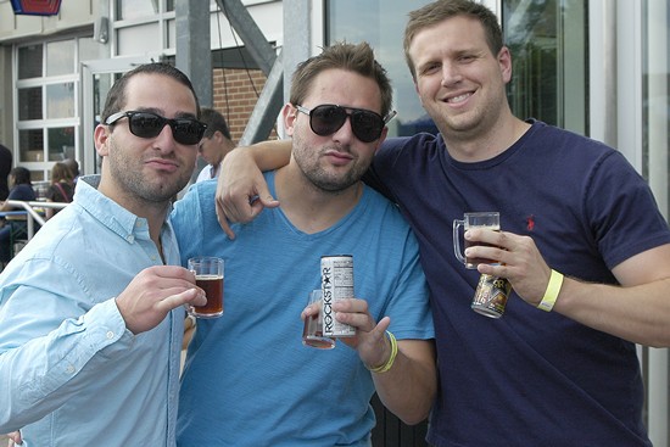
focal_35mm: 60
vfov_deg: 22.6
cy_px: 224
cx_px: 335
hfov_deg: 33.4
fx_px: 1117
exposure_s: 1/200
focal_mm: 40
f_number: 7.1
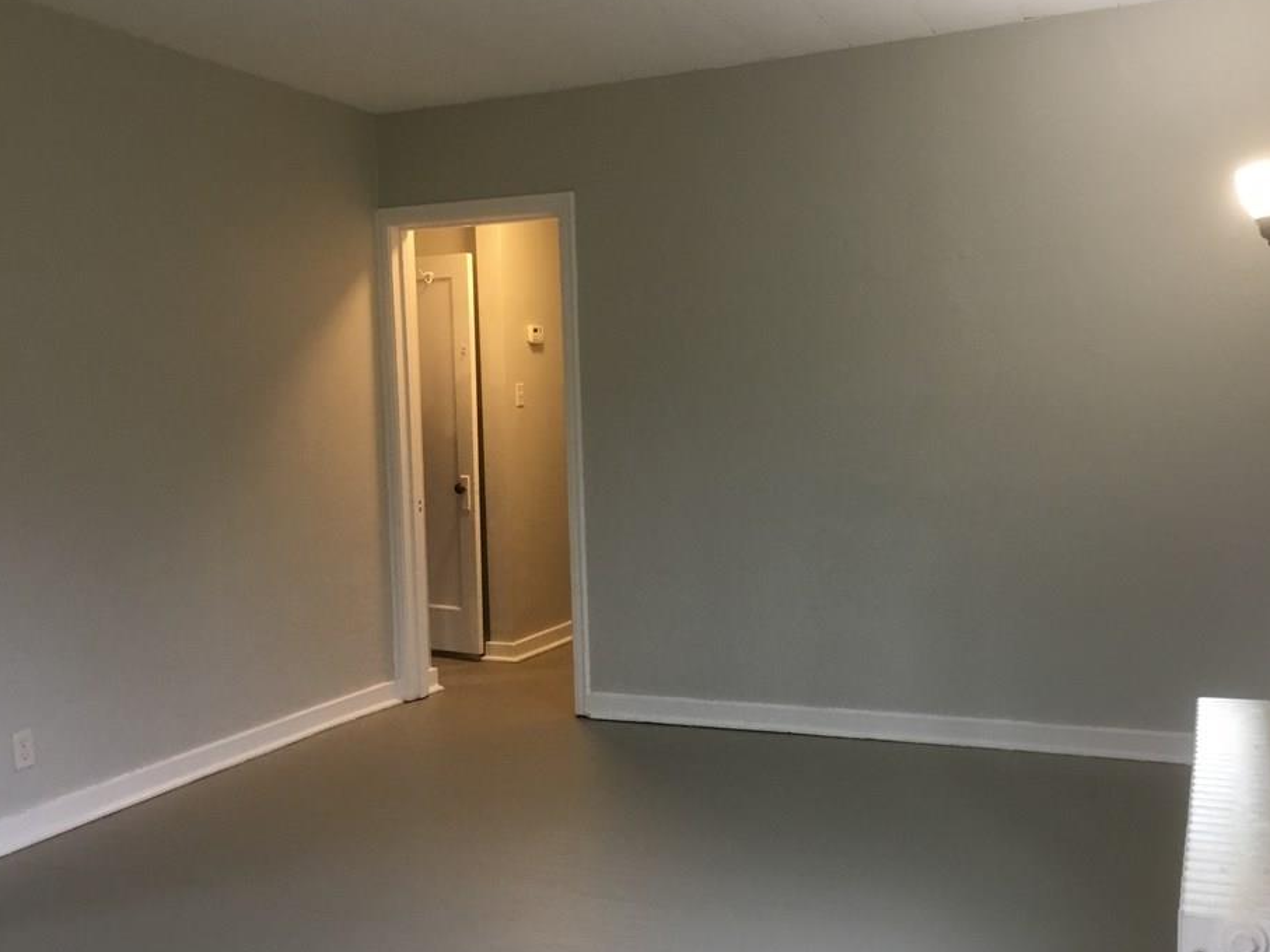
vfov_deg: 40.7
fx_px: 1284
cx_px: 703
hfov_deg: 52.5
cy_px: 518
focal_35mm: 35
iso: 100
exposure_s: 1/30
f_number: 2.4
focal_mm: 3.3
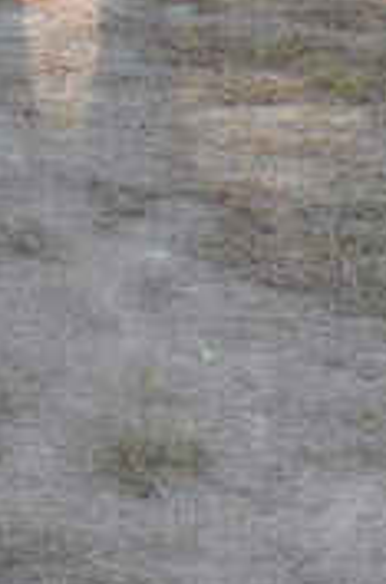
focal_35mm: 190
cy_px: -353
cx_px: -356
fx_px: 3074
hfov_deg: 7.0
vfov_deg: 10.4
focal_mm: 32
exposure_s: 1/125
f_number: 5.6
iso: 220
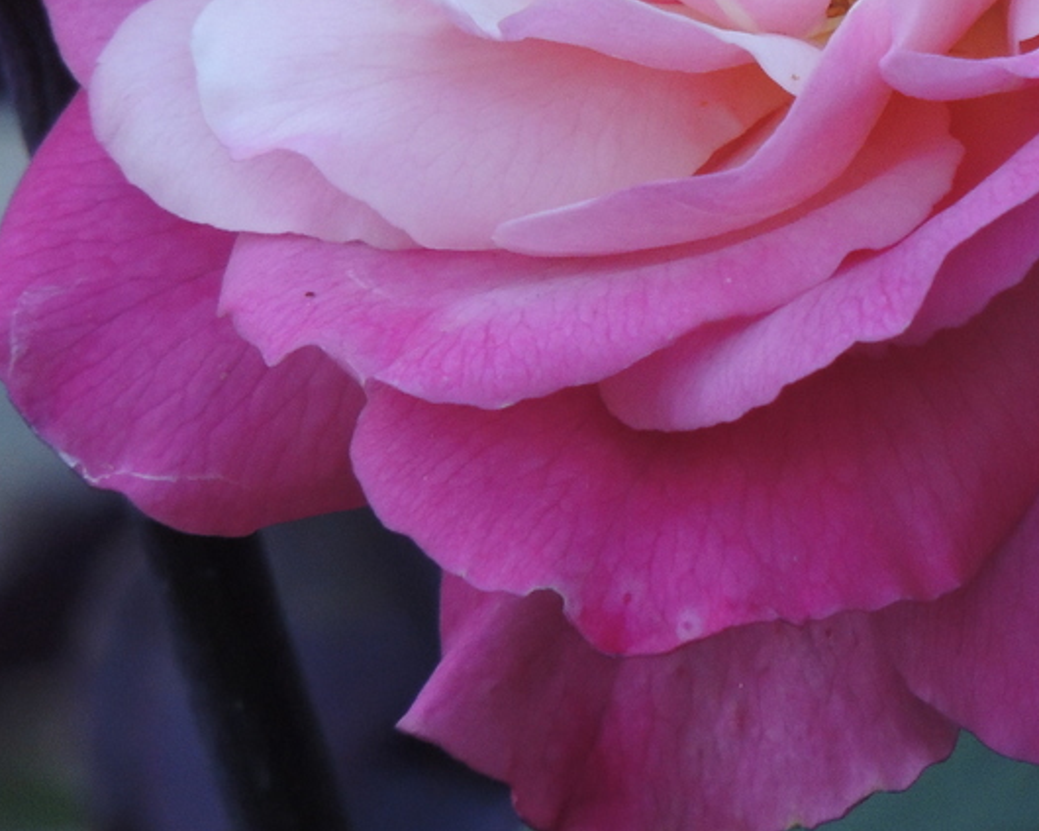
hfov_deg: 0.8
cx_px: 865
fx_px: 72448
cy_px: 192
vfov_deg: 0.7
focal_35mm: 2356
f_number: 5.9
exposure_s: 1/160
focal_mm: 180
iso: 400
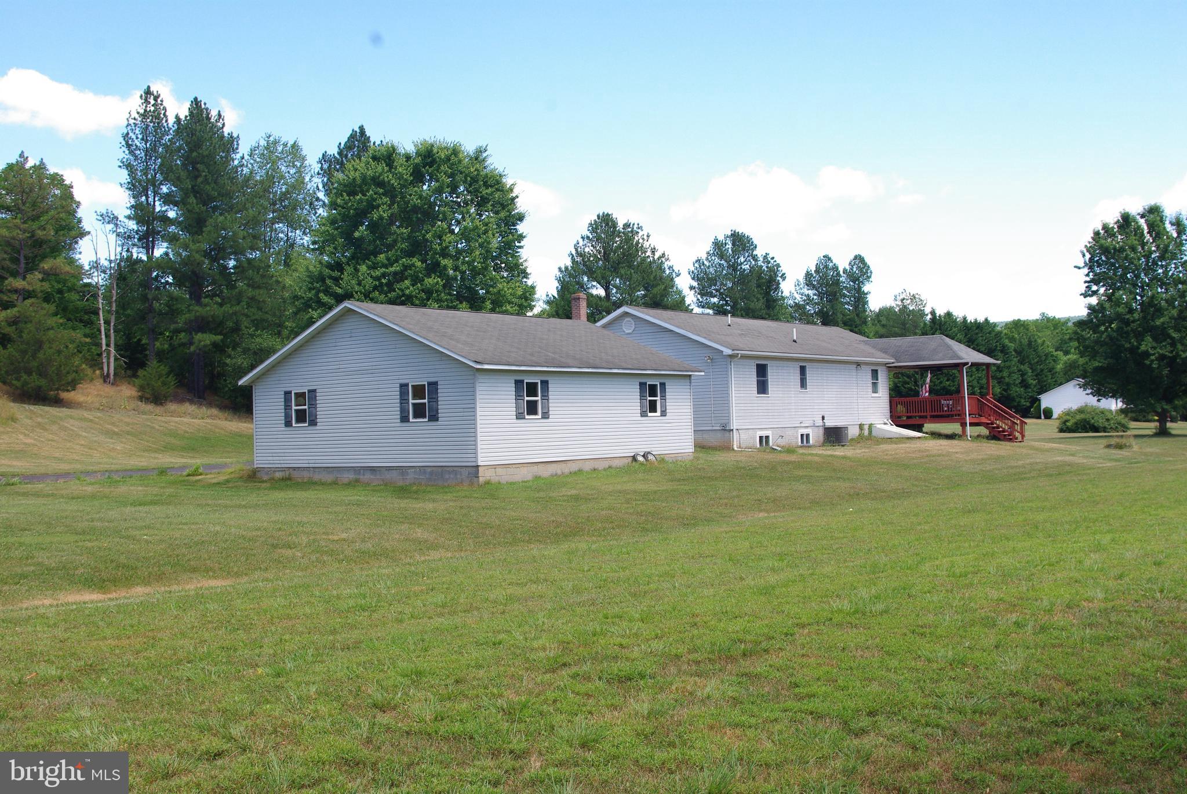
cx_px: 594
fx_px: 1188
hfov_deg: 53.1
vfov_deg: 37.0
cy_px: 397
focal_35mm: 36
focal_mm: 24.38
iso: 200
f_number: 8
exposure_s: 1/125
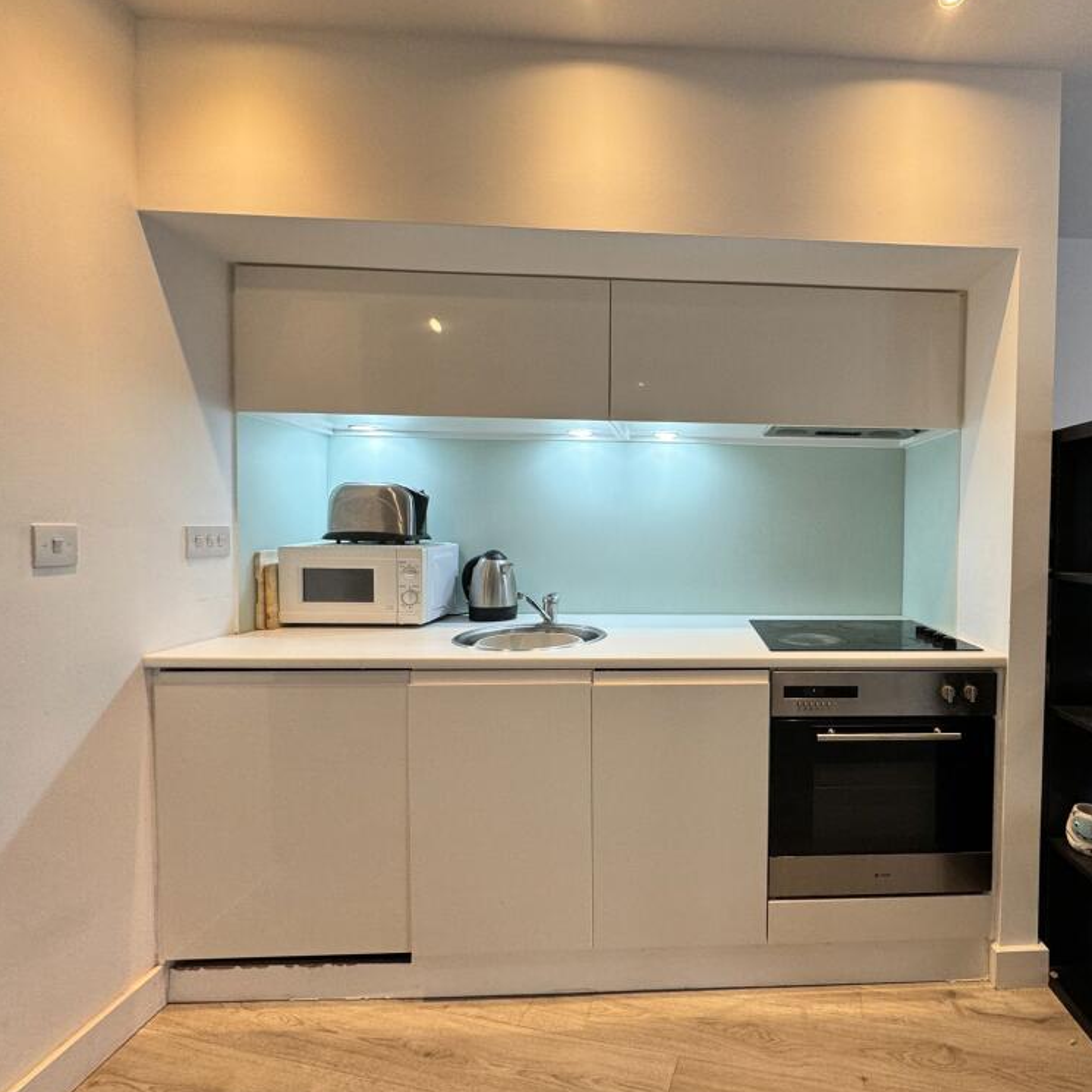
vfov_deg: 84.0
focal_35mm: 17
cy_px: 545
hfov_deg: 81.4
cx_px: 721
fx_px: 607
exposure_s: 1/100
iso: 125
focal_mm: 2.22
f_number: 2.2
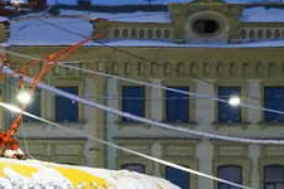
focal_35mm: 240
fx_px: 1893
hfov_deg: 8.4
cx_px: -164
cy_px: 189
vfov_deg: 5.7
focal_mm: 30
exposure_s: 1/25
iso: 800
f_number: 4.5
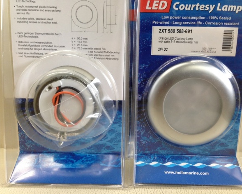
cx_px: 129
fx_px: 251
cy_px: 97
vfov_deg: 42.2
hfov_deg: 51.5
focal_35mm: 35
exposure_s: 1/40
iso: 64
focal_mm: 4.12
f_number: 2.4
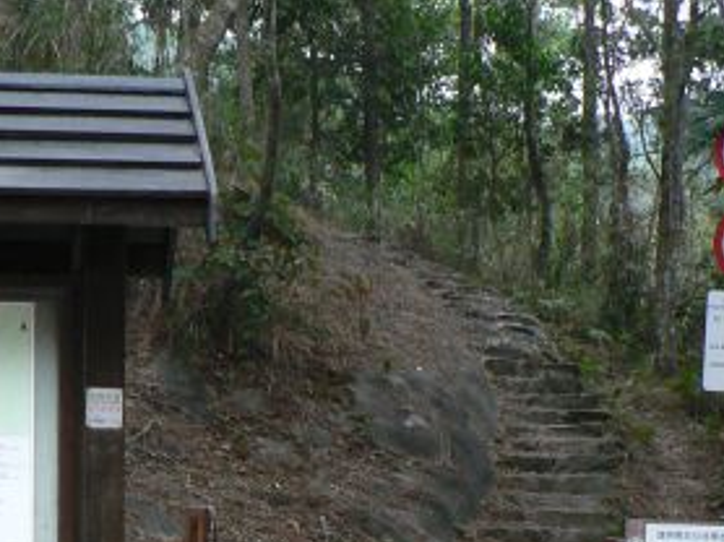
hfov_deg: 23.3
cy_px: 620
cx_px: 164
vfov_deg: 17.1
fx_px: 1734
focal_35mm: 83
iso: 200
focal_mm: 6
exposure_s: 1/60
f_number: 2.8
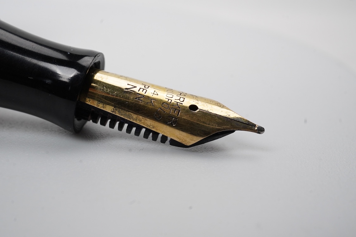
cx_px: 178
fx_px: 445
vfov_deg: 29.9
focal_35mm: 45
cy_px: 118
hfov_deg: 43.6
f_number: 22
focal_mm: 30
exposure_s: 1/100
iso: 400
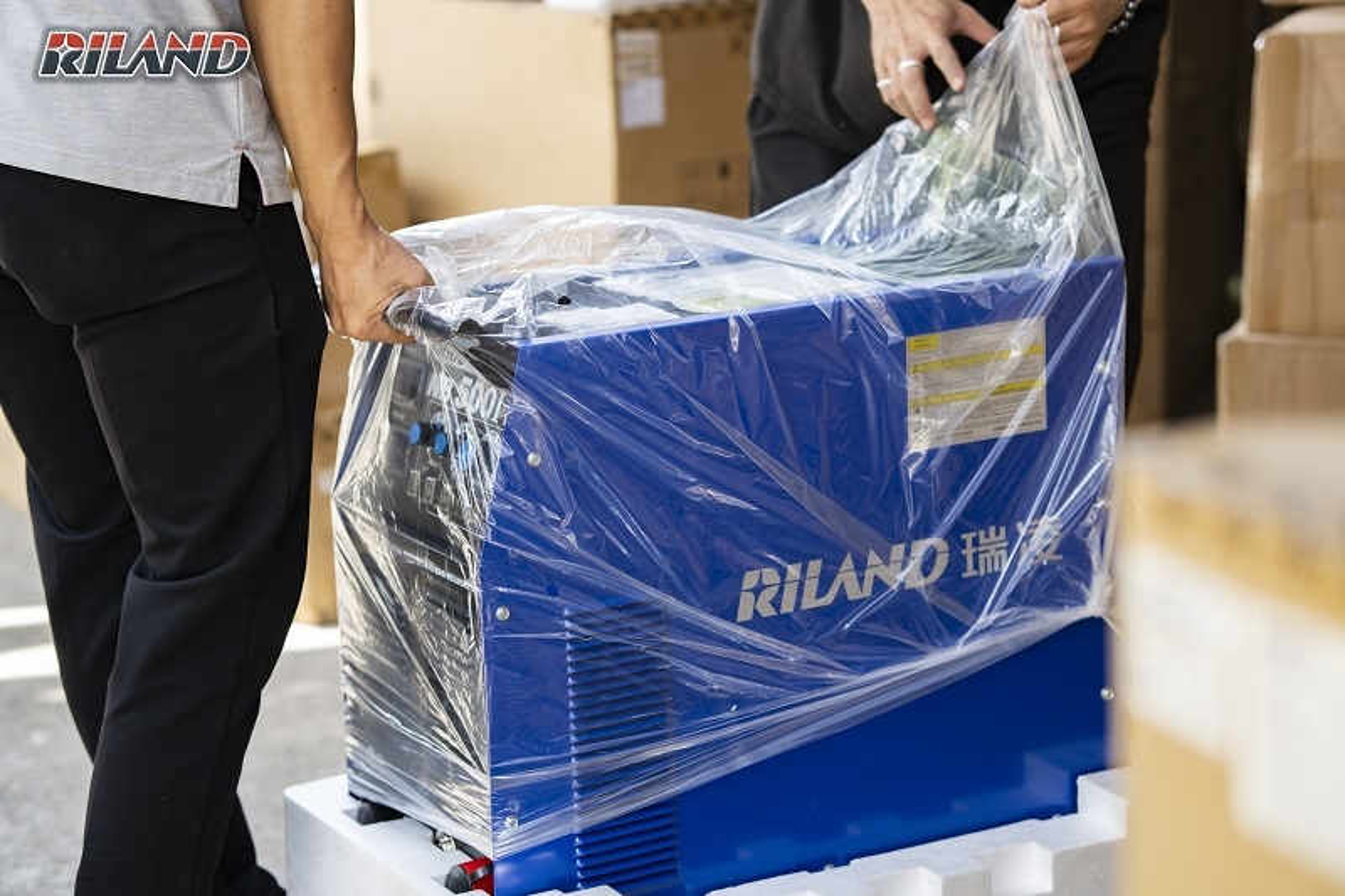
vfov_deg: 16.3
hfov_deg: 24.2
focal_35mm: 84
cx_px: 672
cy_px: 448
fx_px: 3137
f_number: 1.8
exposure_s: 1/200
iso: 100
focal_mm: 56
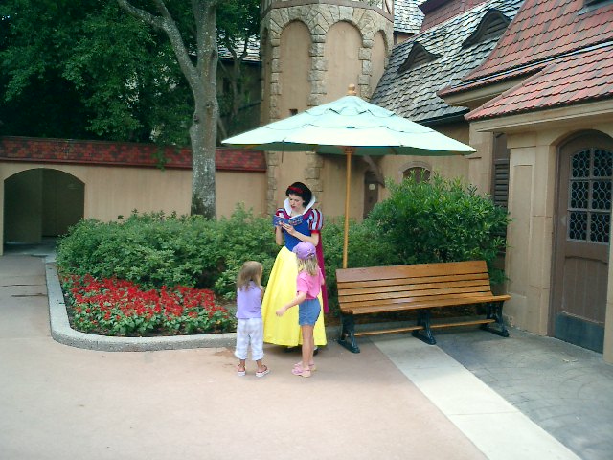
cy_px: 230
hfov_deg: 51.4
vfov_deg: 39.7
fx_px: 638
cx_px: 306
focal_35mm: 36
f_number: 3.2
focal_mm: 7.5
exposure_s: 1/200
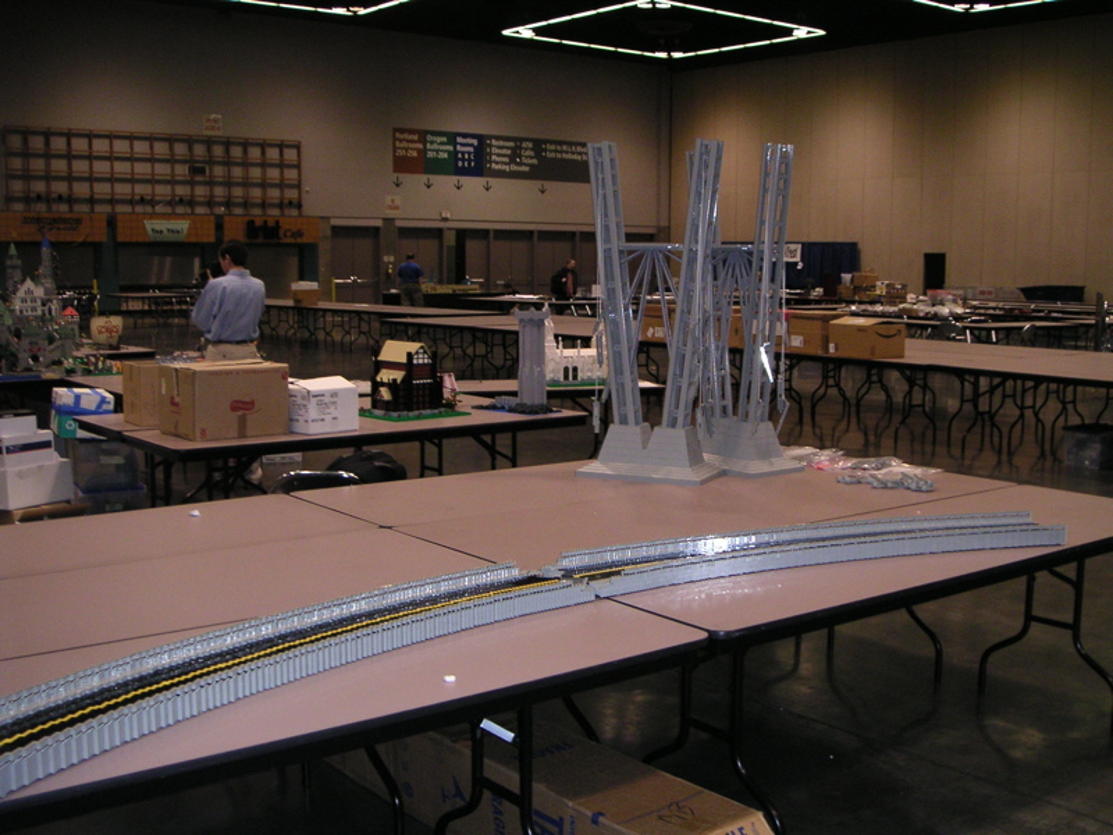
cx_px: 556
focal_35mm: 38
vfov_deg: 37.7
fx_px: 1222
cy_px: 418
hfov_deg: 49.0
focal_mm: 6
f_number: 2.8
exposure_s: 1/45
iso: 160
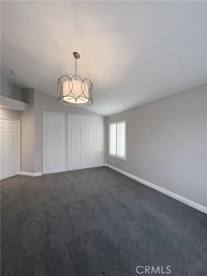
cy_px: 138
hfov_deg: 85.7
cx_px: 104
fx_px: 112
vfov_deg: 102.1
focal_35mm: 14
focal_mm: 2.22
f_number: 2.2
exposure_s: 1/122
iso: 32
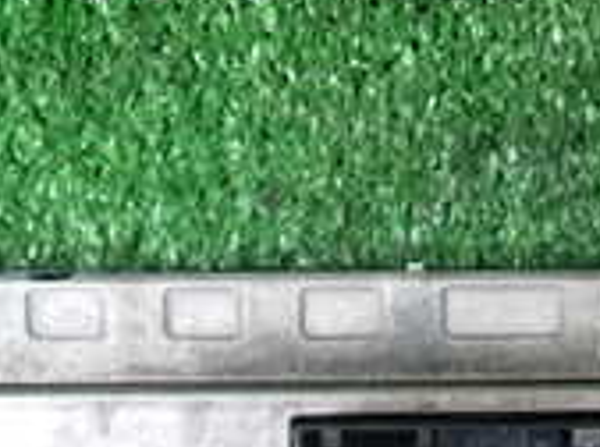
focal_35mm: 89
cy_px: 660
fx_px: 1539
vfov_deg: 15.3
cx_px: 437
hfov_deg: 21.9
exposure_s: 1/30
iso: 200
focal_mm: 4.5
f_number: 2
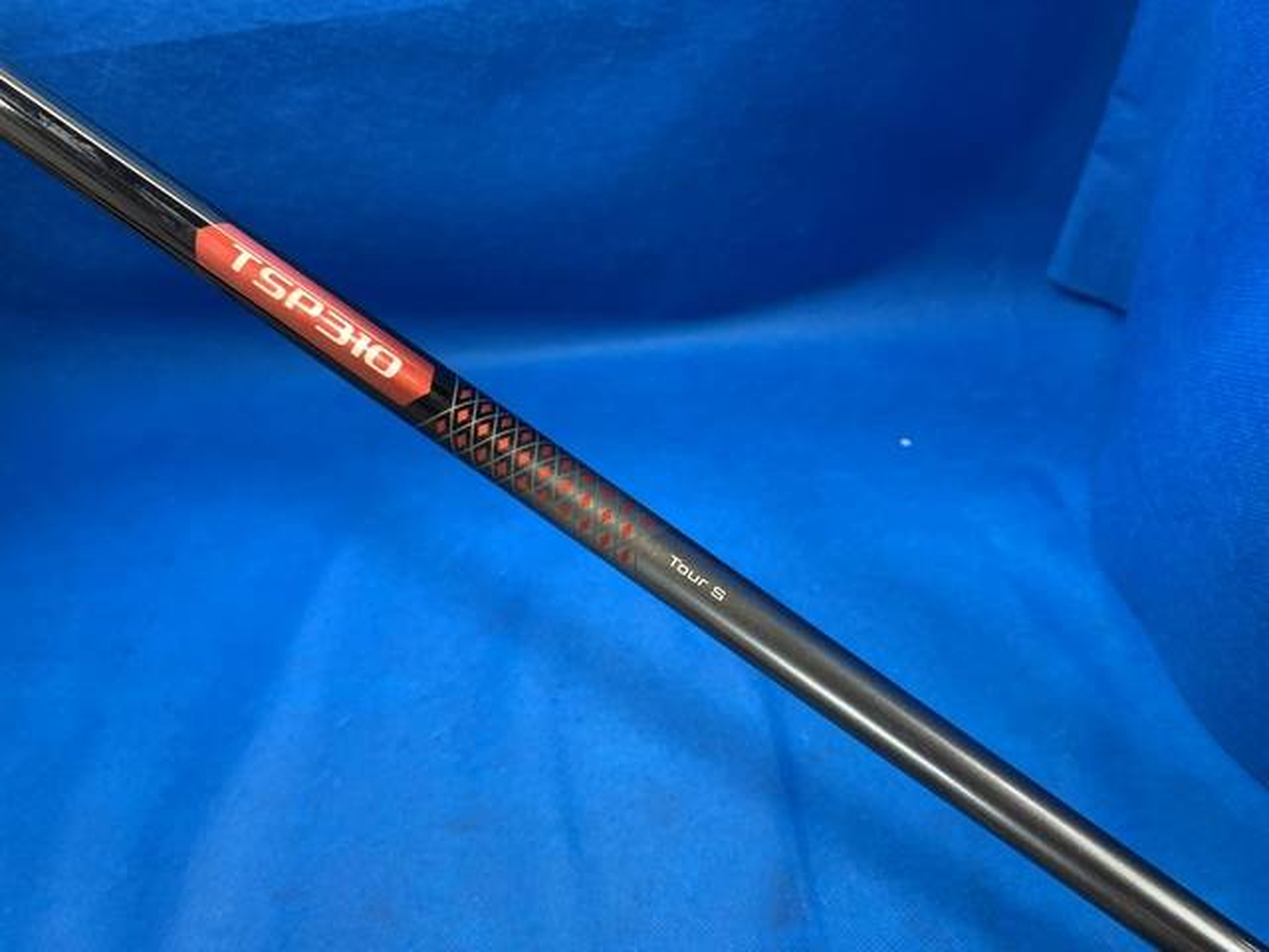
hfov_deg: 67.3
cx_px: 634
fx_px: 953
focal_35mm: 26
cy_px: 476
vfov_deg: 53.1
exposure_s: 1/60
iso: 100
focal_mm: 4.25
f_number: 1.8
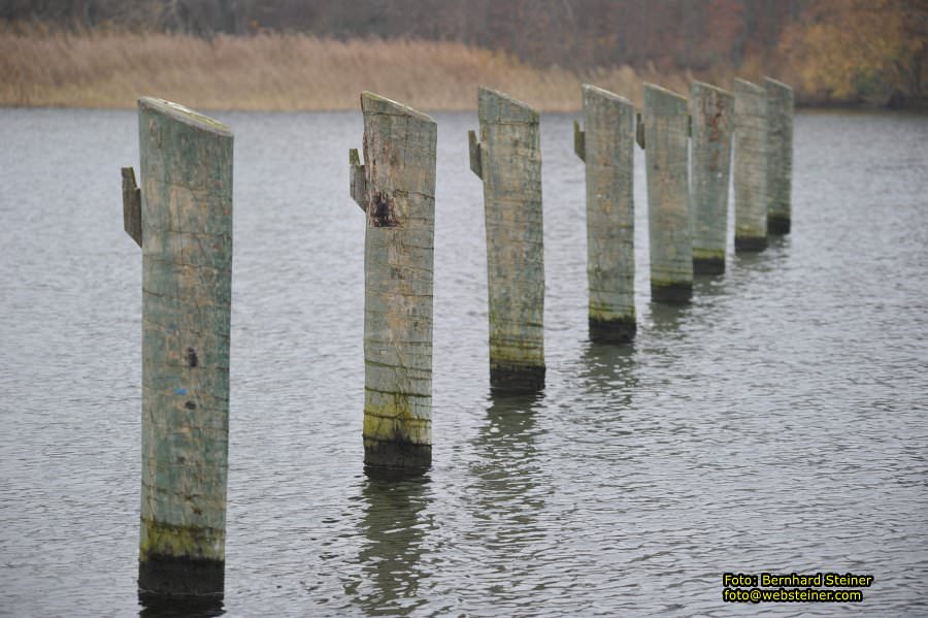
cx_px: 464
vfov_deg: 9.1
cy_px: 309
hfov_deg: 13.7
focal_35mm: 150
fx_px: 3864
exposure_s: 1/100
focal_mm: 150
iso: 200
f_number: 5
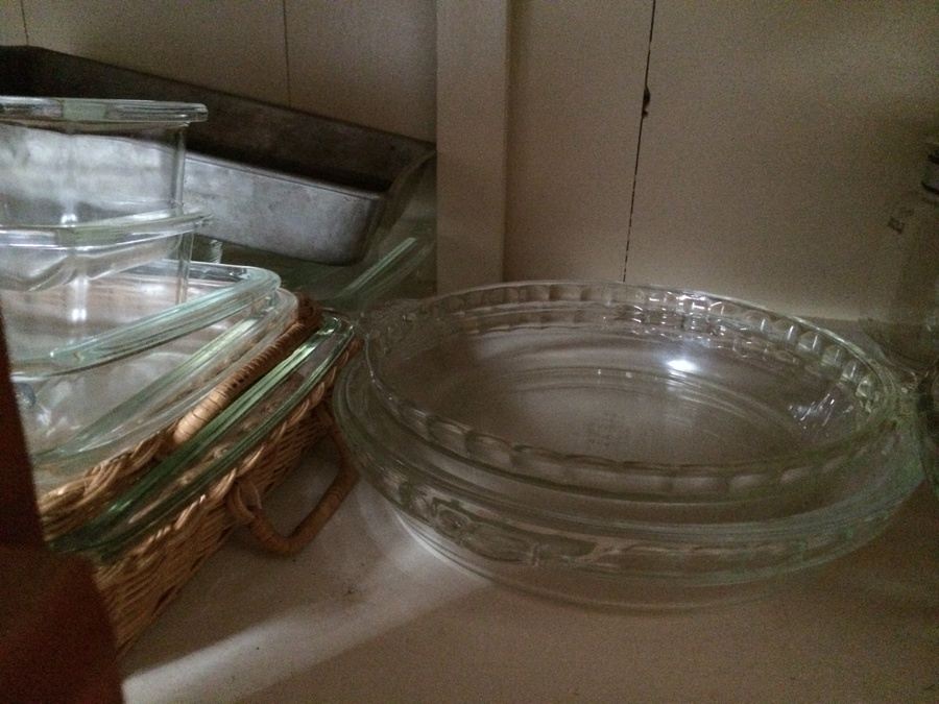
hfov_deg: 60.0
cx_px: 470
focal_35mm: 30
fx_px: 814
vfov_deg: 46.8
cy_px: 352
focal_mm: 4.12
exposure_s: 1/15
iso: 1250
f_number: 2.2
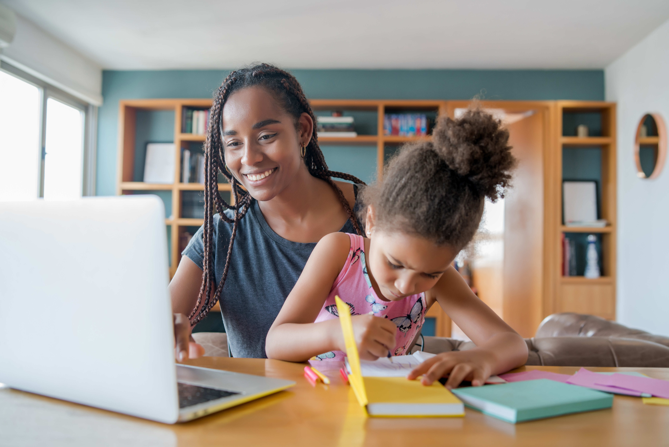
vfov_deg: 37.9
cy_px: 224
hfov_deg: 54.4
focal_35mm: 35
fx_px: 650
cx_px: 334
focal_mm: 35
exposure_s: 1/60
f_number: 3.2
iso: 400
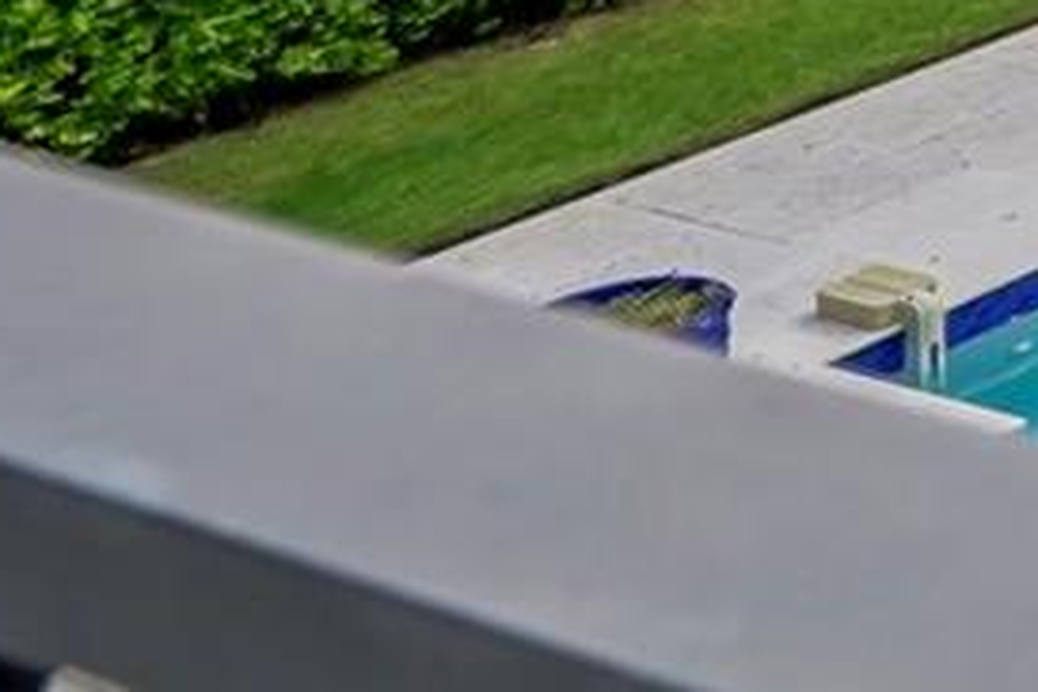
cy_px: -1023
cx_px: 2928
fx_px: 3373
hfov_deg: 11.7
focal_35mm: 117
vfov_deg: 10.1
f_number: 8
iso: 320
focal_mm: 20
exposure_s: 1/250
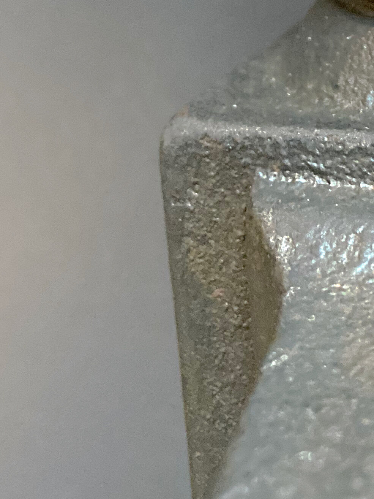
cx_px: 422
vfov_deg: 20.3
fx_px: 1239
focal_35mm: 86
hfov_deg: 16.6
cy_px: -193
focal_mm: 3.99
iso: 500
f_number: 1.8
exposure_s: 1/25
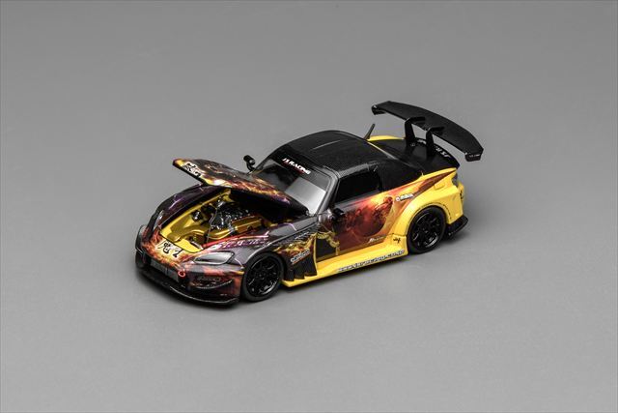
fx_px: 1803
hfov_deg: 19.5
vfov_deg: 13.0
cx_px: 309
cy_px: 206
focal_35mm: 105
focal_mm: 105
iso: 100
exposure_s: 1/2.5
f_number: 22
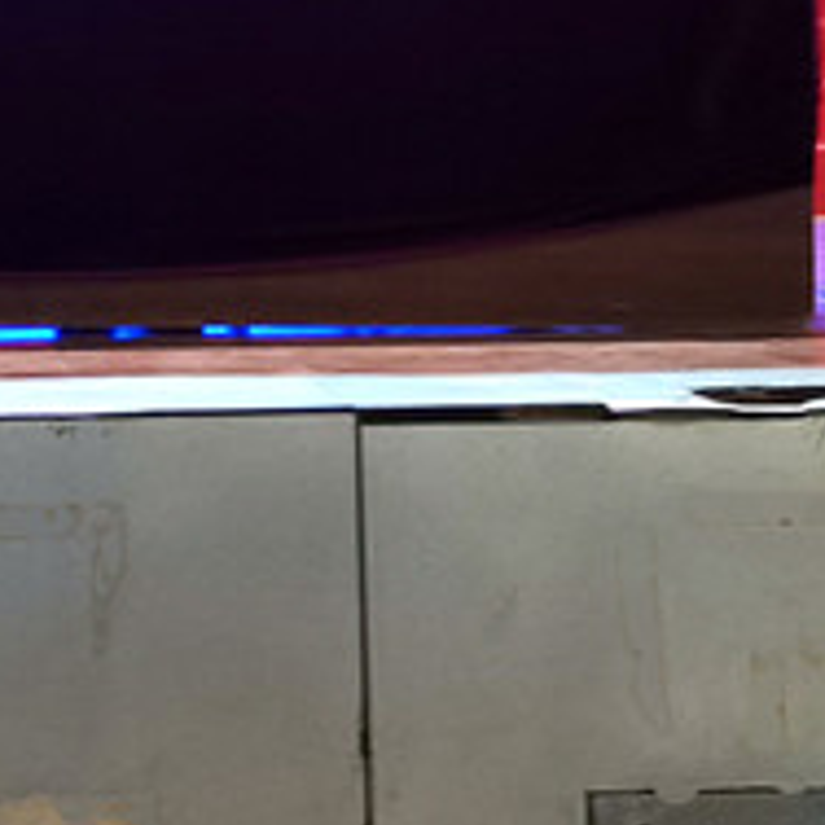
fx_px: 3209
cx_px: -182
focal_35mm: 119
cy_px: -18
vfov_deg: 14.4
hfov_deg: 14.2
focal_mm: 5.58
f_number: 1.8
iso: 400
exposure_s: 1/33.3
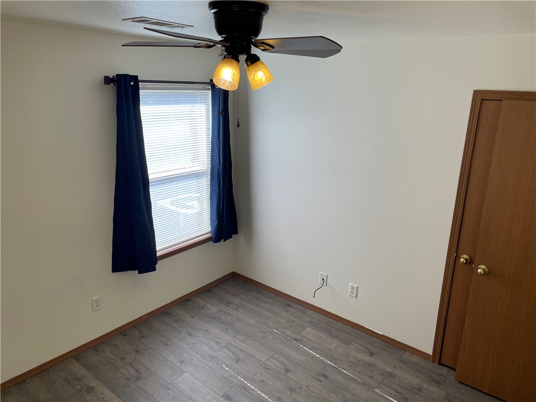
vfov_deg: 53.1
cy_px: 201
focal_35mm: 26
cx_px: 268
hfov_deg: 67.3
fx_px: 403
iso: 32
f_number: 1.6
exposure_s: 1/175
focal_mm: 4.2
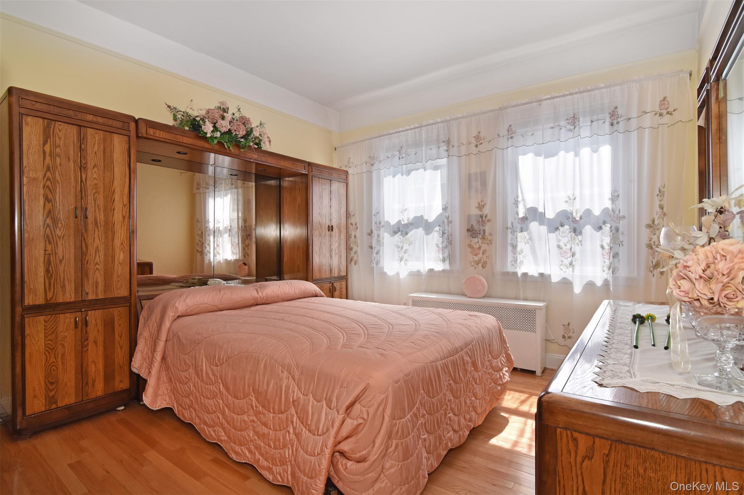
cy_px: 248
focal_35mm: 16
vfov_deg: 72.0
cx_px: 372
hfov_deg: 95.0
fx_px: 341
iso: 500
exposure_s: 1/80
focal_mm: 11
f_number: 11
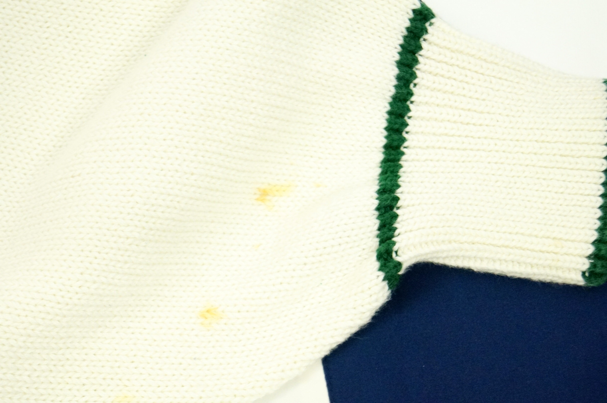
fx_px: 1389
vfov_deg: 16.5
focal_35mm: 82
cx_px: 304
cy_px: 202
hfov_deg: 24.7
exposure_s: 1/50
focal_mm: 55
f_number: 5.6
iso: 3200
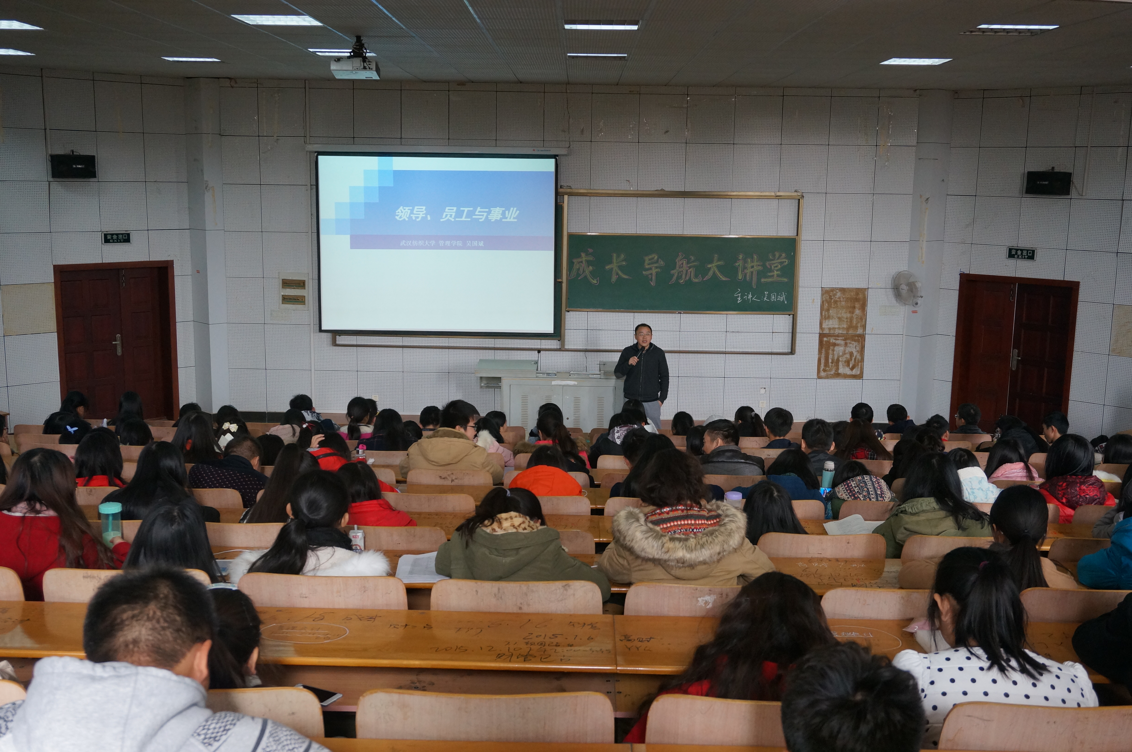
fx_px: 1131
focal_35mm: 36
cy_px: 376
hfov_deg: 53.2
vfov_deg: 36.8
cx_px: 566
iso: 800
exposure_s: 1/80
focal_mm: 24
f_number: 5
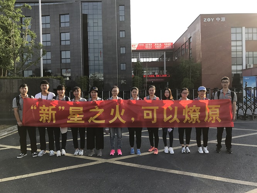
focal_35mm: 28
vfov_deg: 49.8
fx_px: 208
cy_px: 96
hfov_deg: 63.4
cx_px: 128
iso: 20
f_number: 1.8
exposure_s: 1/606
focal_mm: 3.99
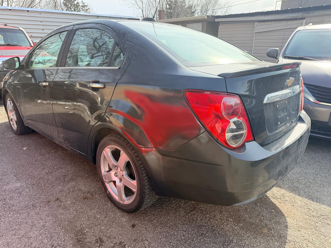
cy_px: 125
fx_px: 239
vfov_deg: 54.9
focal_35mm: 25
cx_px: 162
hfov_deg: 69.4
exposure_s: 1/1337
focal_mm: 6.76
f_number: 1.78
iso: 100
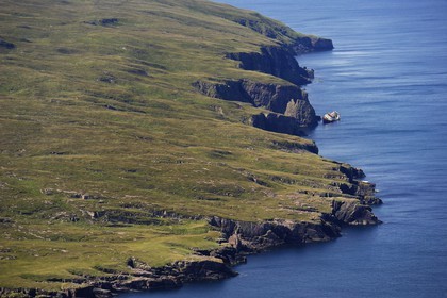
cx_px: 224
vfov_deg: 6.9
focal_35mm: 200
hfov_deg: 10.3
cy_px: 149
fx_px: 2483
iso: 200
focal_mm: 200
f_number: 5.6
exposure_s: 1/800
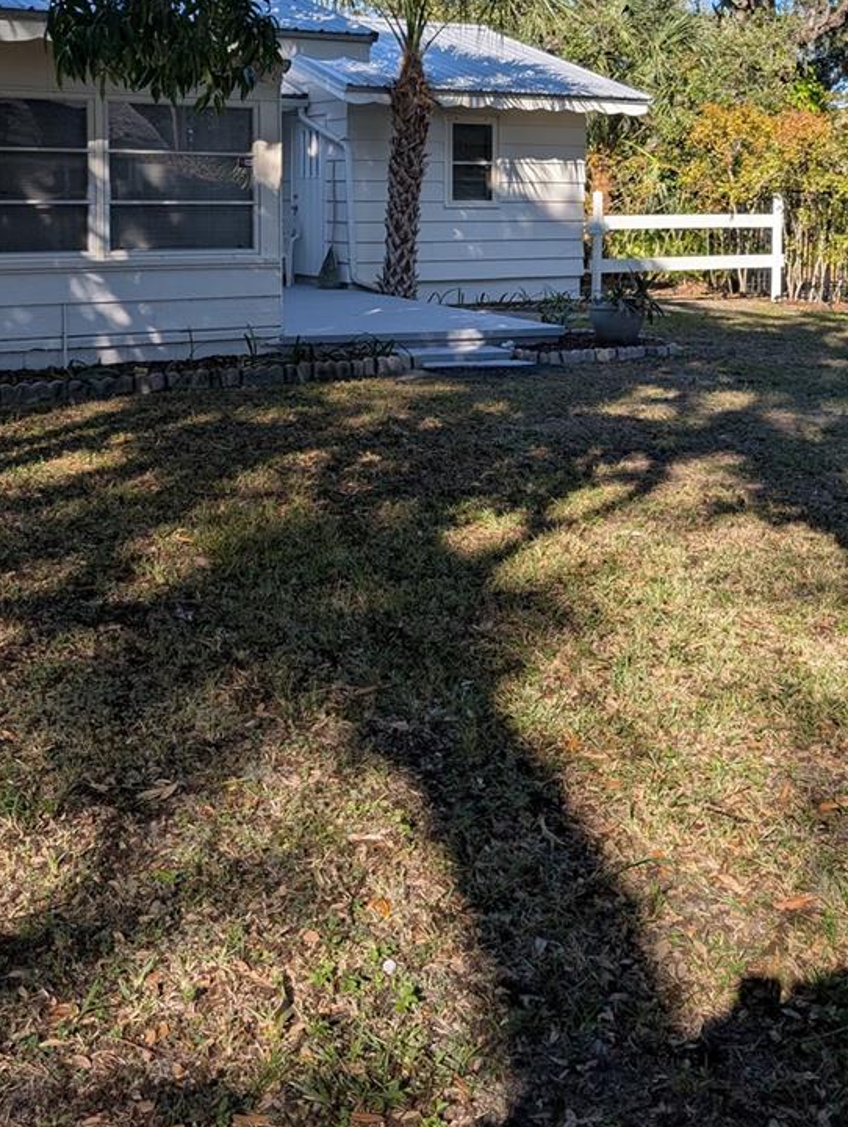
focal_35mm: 40
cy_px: 279
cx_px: 376
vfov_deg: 45.1
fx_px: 1303
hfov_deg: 36.0
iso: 22
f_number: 1.68
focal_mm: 6.9
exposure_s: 1/849
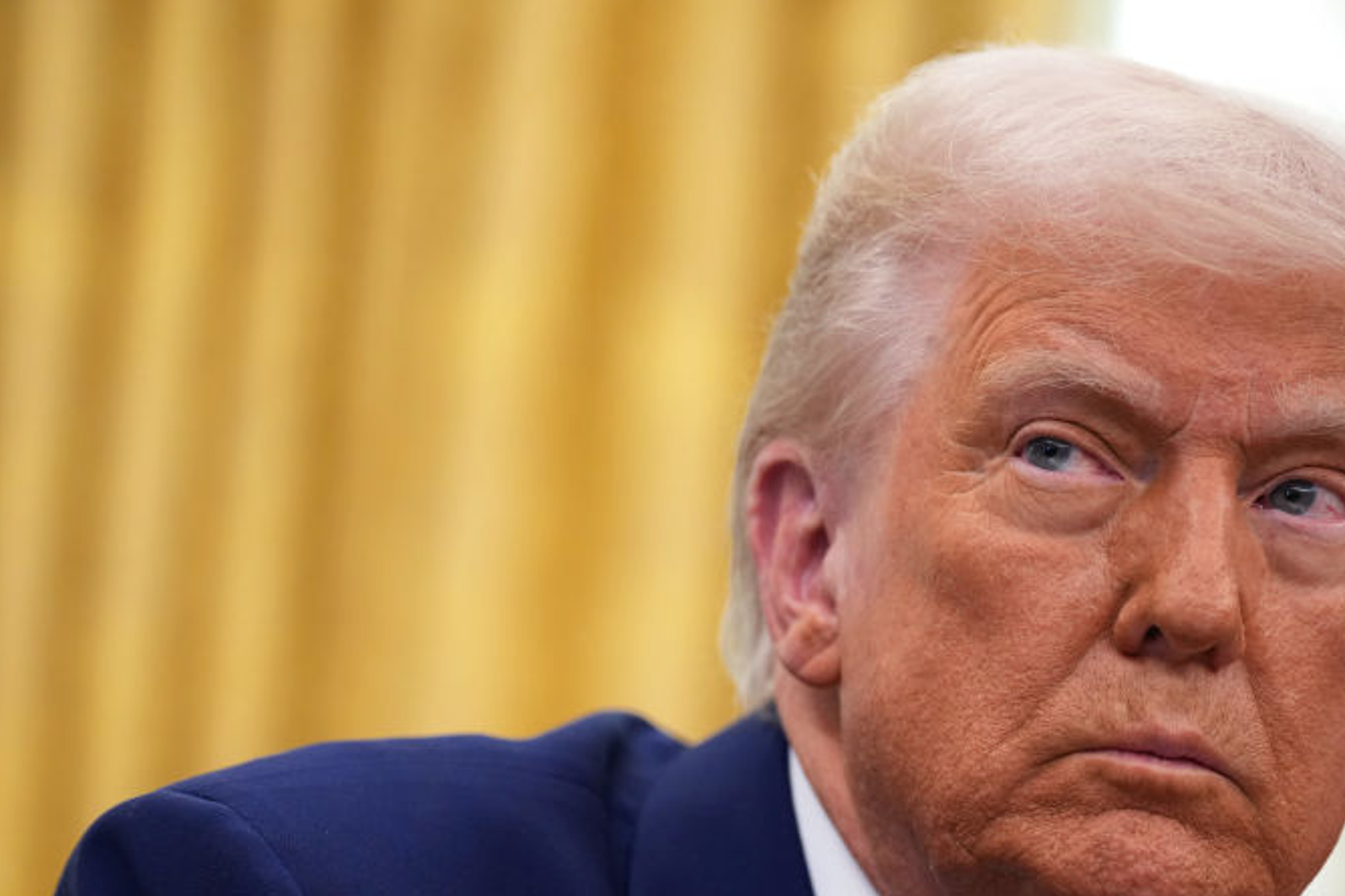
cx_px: 715
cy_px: 619
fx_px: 8590
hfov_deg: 9.0
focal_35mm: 230
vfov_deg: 6.0
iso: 2000
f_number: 2.8
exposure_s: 1/500
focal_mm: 150
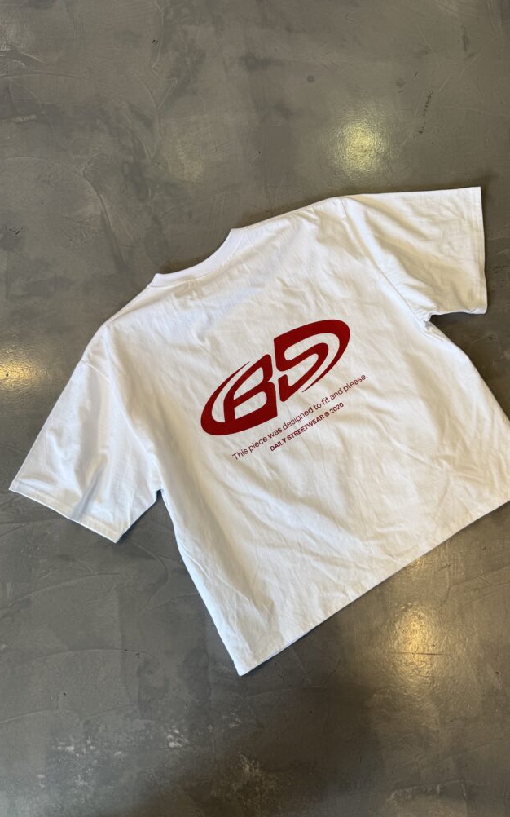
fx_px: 578
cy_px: 402
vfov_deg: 70.4
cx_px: 295
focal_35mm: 26
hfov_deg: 47.4
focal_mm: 6.76
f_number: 1.78
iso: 50
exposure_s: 1/139
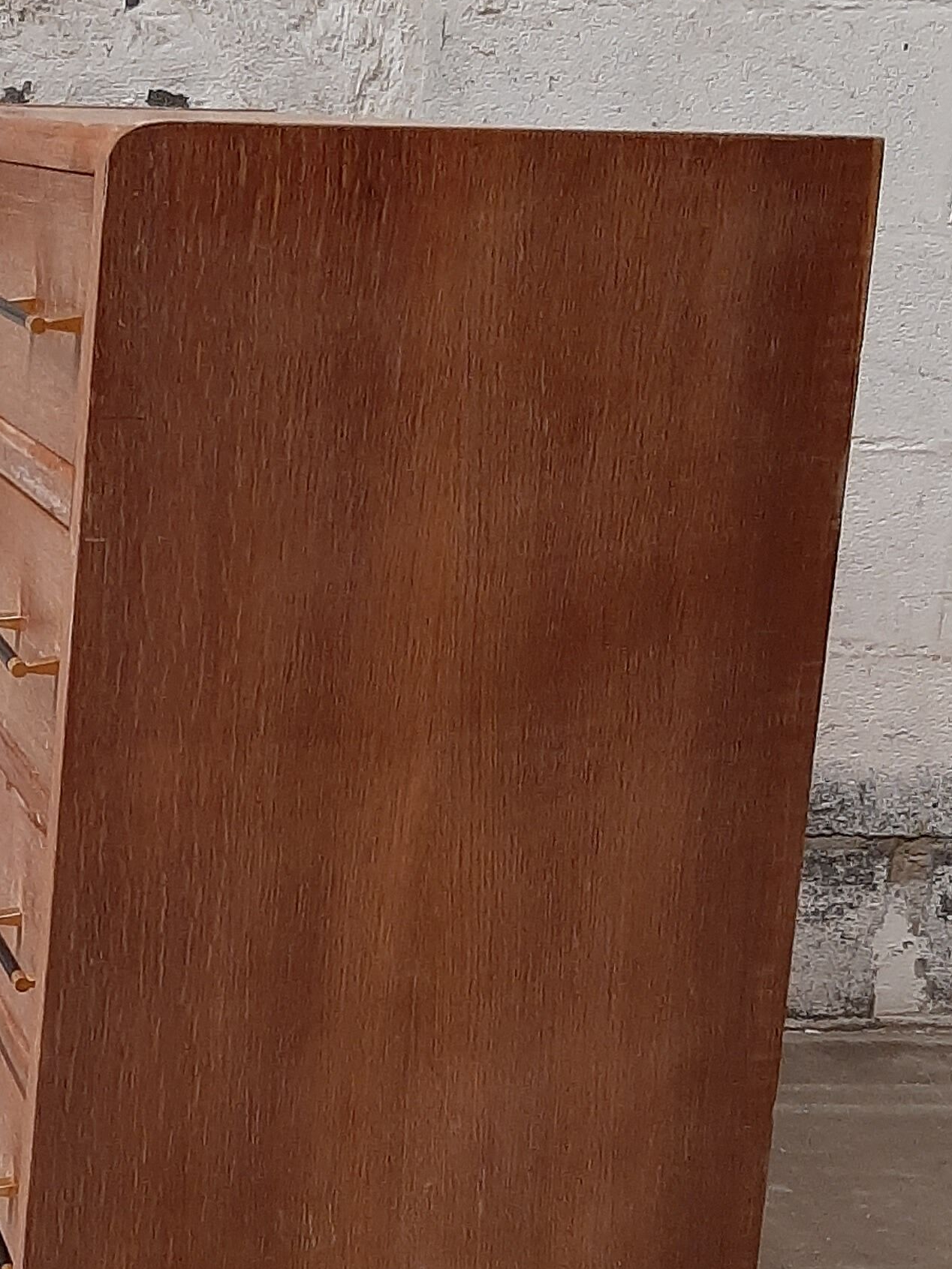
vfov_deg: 31.0
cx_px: 102
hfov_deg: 23.1
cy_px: 807
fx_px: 2274
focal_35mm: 62
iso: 250
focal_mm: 3.93
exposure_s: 1/60
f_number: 1.7
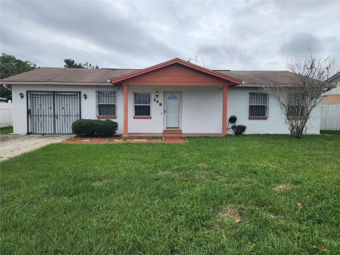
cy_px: 128
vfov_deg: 58.9
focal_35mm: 23
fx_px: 226
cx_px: 170
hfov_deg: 73.9
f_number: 1.8
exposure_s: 1/829
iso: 12
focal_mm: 6.4
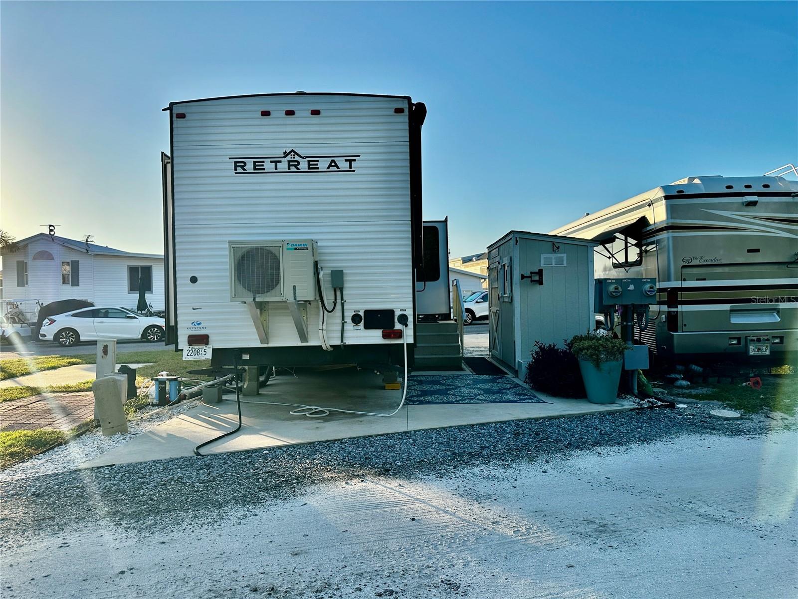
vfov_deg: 56.8
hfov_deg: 71.6
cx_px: 399
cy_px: 300
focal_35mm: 24
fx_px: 553
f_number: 1.78
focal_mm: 6.86
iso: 80
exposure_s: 1/2299
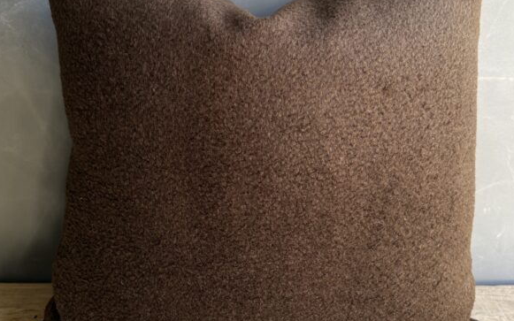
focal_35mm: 35
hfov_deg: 55.3
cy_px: 132
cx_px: 260
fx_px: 490
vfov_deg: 36.2
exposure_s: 1/121
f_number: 1.78
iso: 125
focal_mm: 6.76
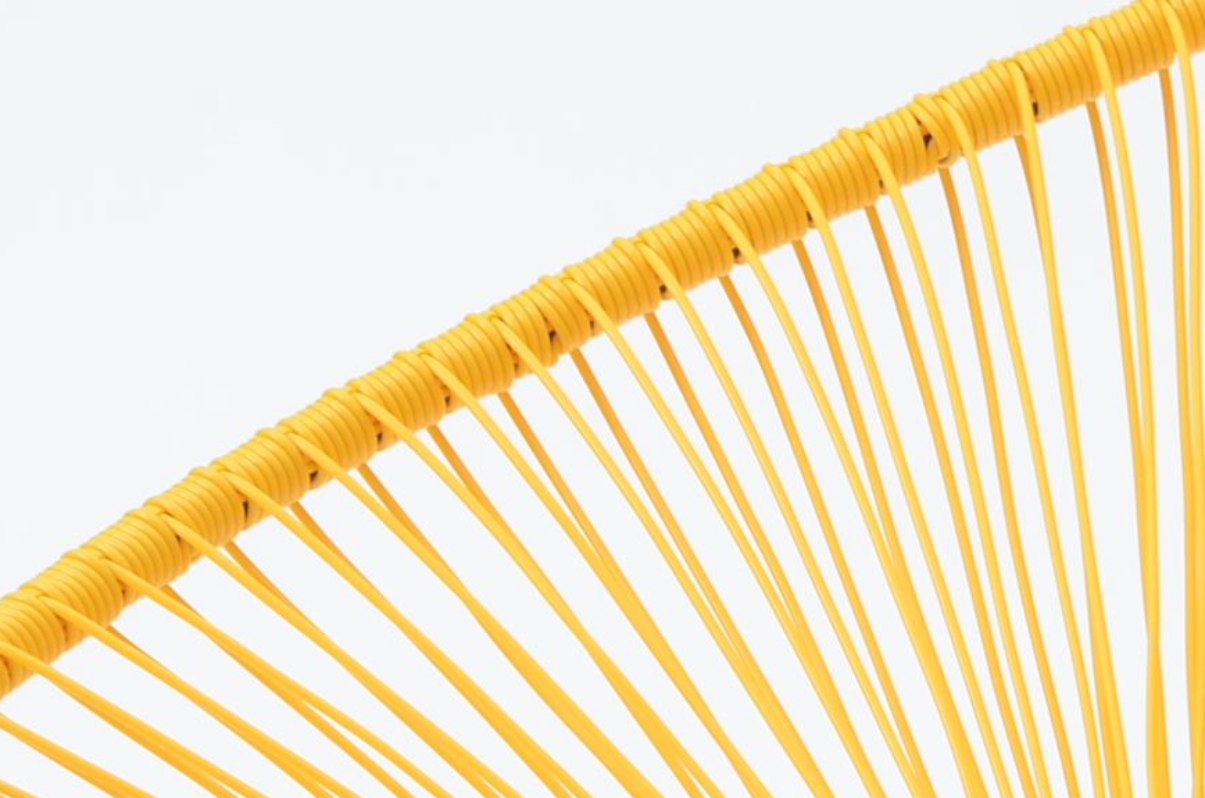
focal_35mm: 319
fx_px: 10670
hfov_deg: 6.4
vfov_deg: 4.3
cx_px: 1205
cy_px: 444
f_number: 11
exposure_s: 1/125
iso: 200
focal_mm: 75
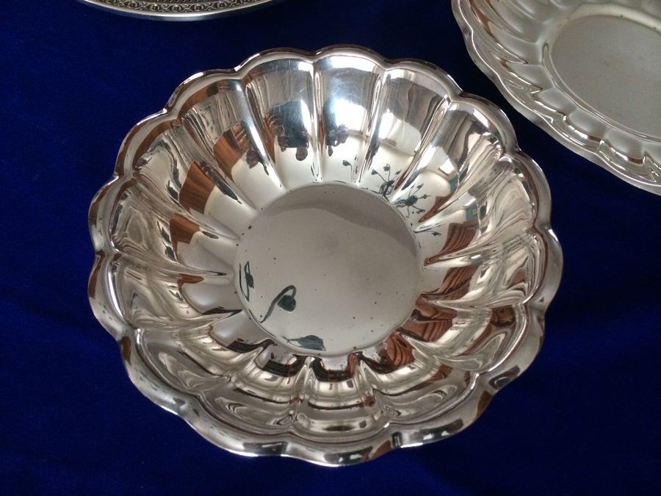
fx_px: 573
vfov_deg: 46.8
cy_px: 248
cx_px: 330
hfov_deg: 60.0
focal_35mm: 30
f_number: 2.2
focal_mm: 4.12
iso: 320
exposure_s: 1/30
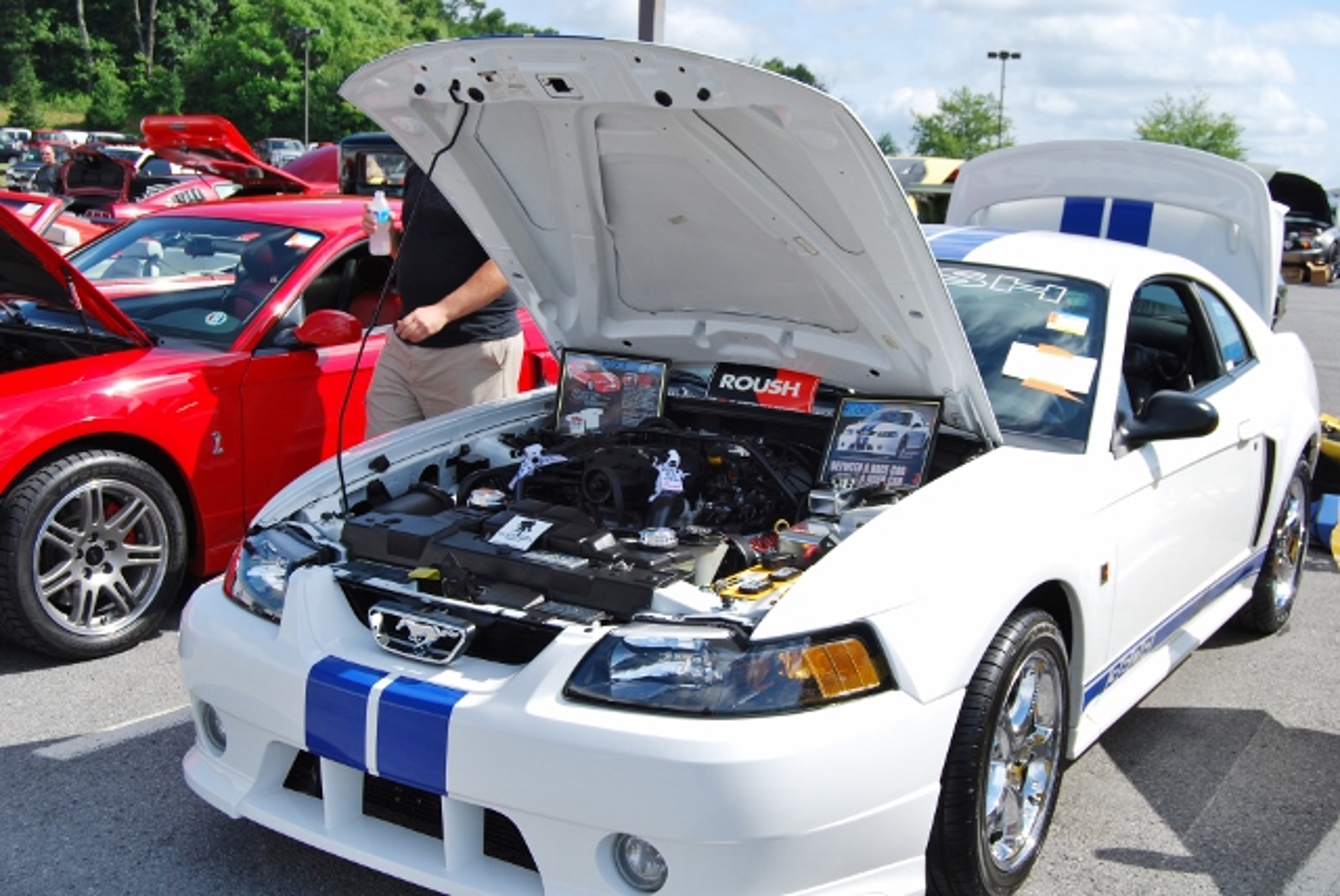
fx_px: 1565
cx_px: 670
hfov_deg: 46.4
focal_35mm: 42
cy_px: 448
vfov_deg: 32.0
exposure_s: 1/200
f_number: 7.1
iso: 100
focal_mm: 28
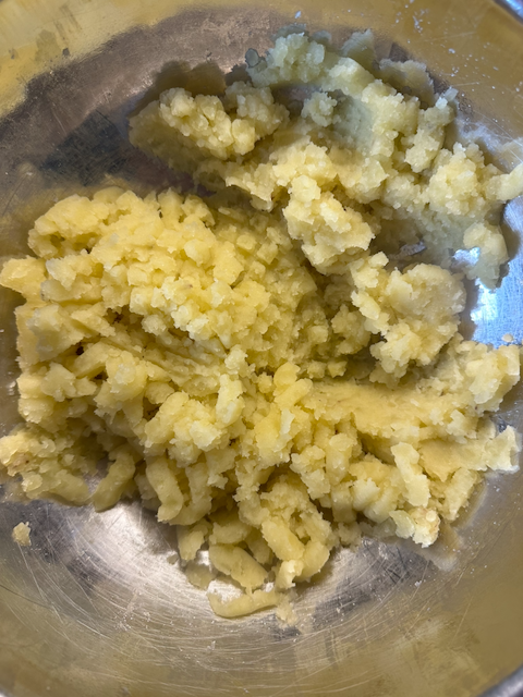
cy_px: 348
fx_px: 483
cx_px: 262
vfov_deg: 71.6
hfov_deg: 56.8
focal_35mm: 24
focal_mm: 6.86
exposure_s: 1/120
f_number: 1.78
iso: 160
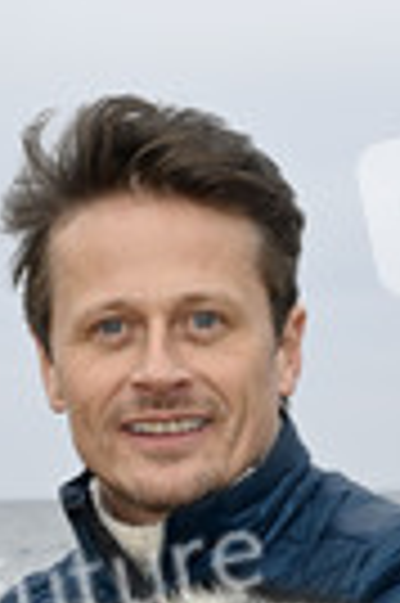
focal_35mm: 253
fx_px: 4227
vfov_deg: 8.0
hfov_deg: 5.4
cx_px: 180
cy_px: 864
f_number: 14
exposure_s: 1/250
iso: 1250
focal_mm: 85
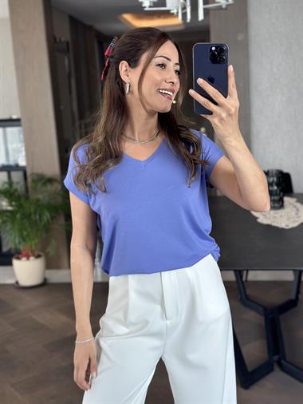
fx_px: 560
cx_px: 152
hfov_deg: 30.3
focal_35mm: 48
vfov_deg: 39.6
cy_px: 202
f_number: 1.78
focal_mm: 6.86
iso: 125
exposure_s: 1/150
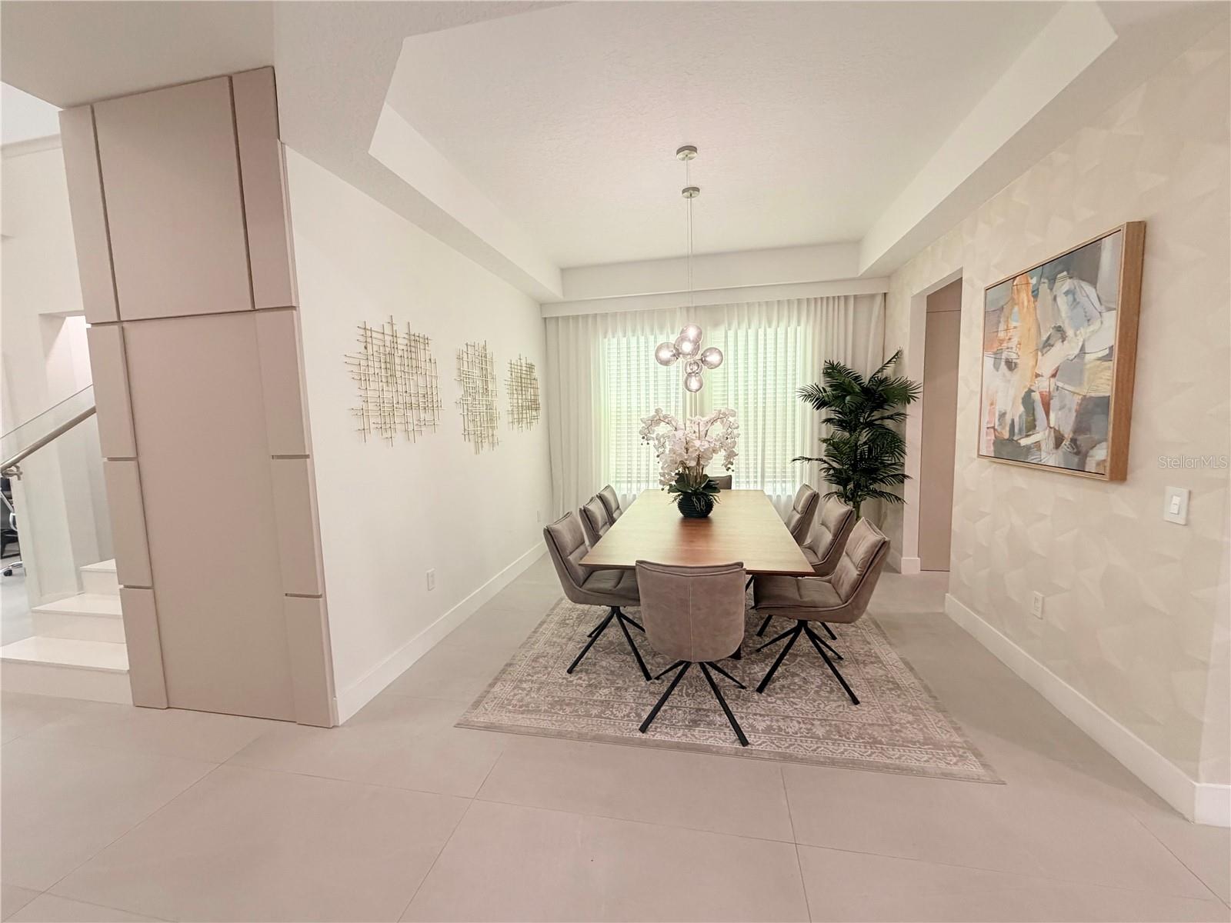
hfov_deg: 102.1
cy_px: 462
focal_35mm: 14
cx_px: 616
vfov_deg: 85.7
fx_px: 498
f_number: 2.2
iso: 250
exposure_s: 1/120
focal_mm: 2.22
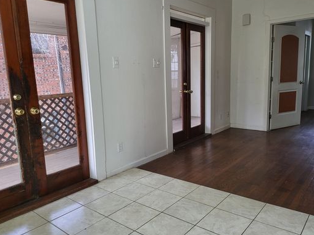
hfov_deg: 63.5
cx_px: 162
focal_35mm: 28
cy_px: 119
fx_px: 254
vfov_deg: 49.7
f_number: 1.8
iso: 160
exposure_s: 1/120
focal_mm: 5
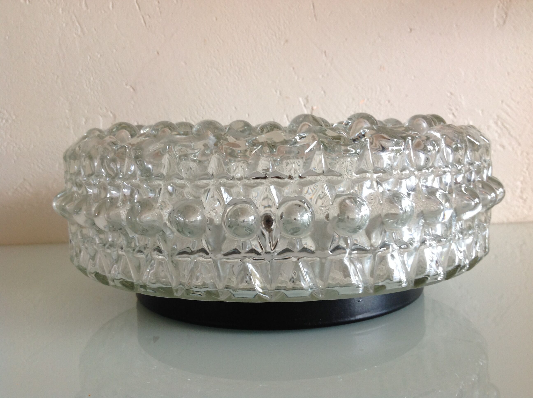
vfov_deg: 40.6
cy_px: 199
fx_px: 538
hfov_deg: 52.7
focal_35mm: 35
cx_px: 266
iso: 50
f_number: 2.4
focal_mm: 4.28
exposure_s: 1/17
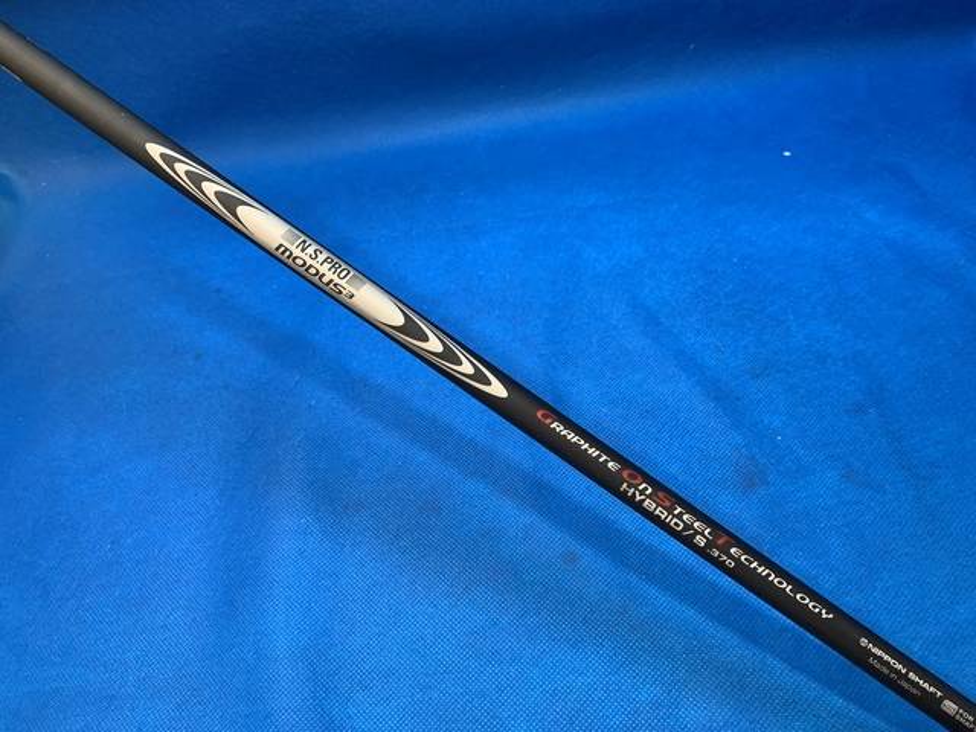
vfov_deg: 53.1
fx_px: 733
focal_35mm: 26
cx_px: 488
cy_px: 366
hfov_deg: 67.3
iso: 80
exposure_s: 1/60
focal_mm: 4.25
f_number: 1.8
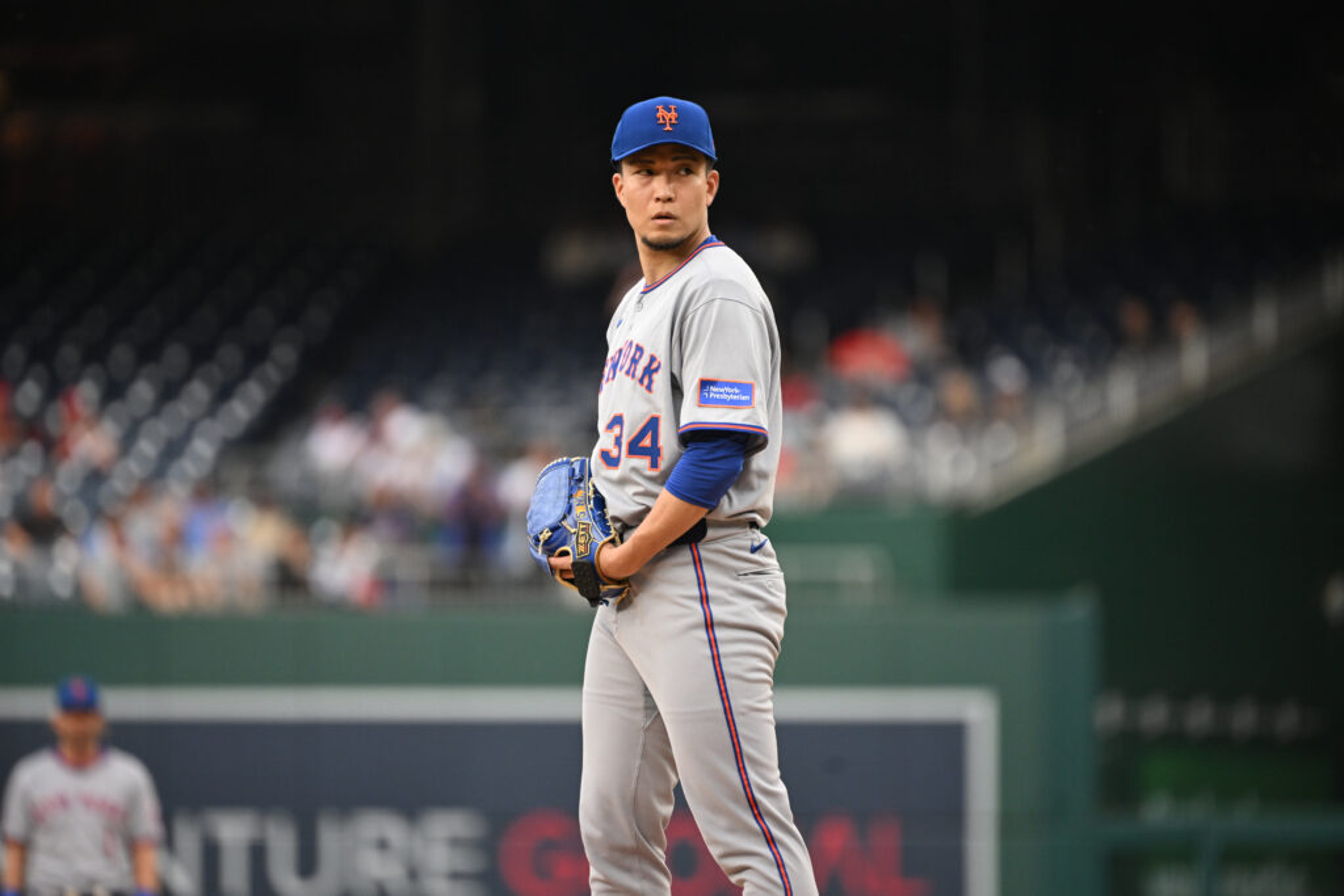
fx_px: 14934
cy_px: 448
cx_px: 672
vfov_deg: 3.4
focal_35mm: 400
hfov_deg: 5.2
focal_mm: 400
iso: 2000
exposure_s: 1/2000
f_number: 4
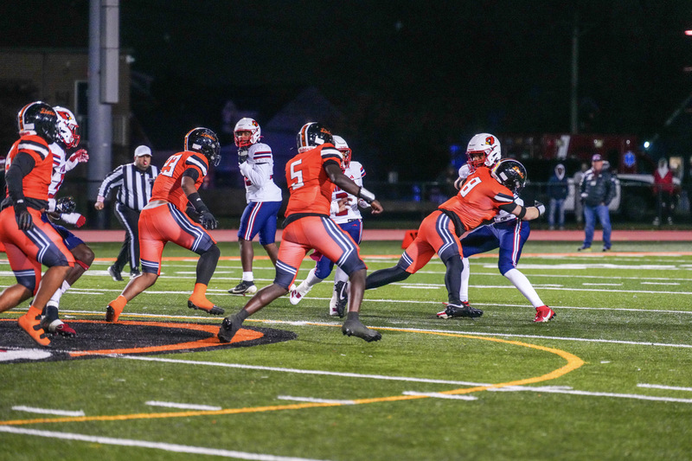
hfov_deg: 10.2
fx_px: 3882
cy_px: 230
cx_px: 346
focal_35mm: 202
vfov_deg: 6.8
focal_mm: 202
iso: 6400
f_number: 4
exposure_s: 1/640
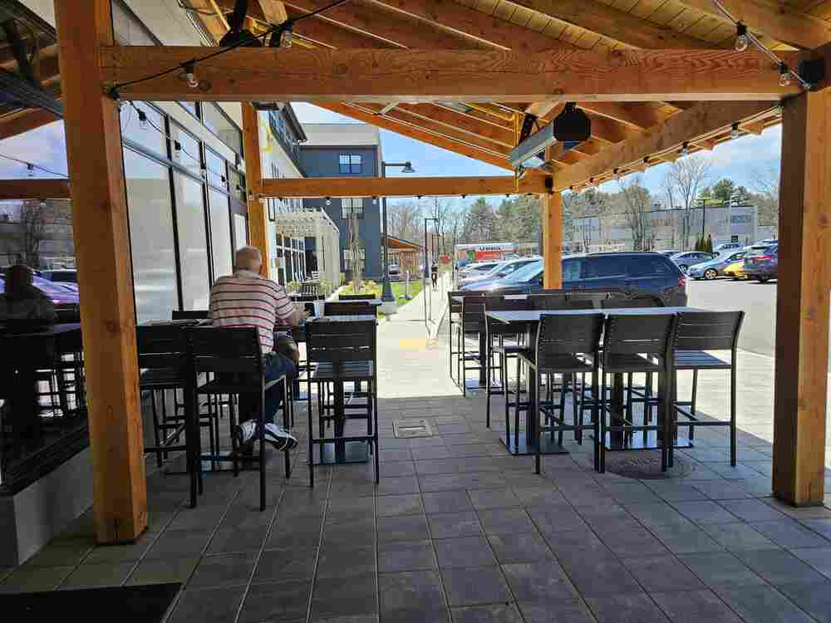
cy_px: 312
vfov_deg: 58.9
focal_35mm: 23
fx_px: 552
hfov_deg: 73.9
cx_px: 416
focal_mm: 5.4
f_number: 1.8
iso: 25
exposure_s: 1/668
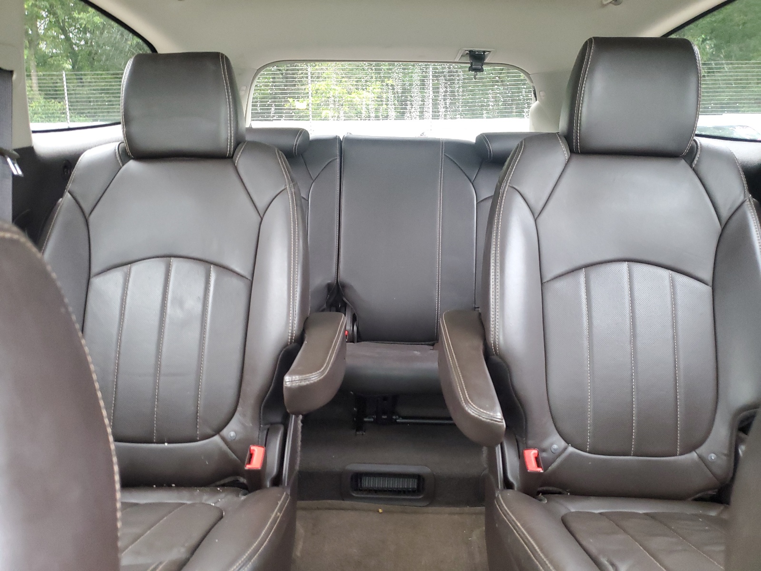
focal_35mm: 26
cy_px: 286
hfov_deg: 67.3
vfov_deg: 53.1
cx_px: 380
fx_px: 572
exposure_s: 1/40
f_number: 1.5
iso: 326
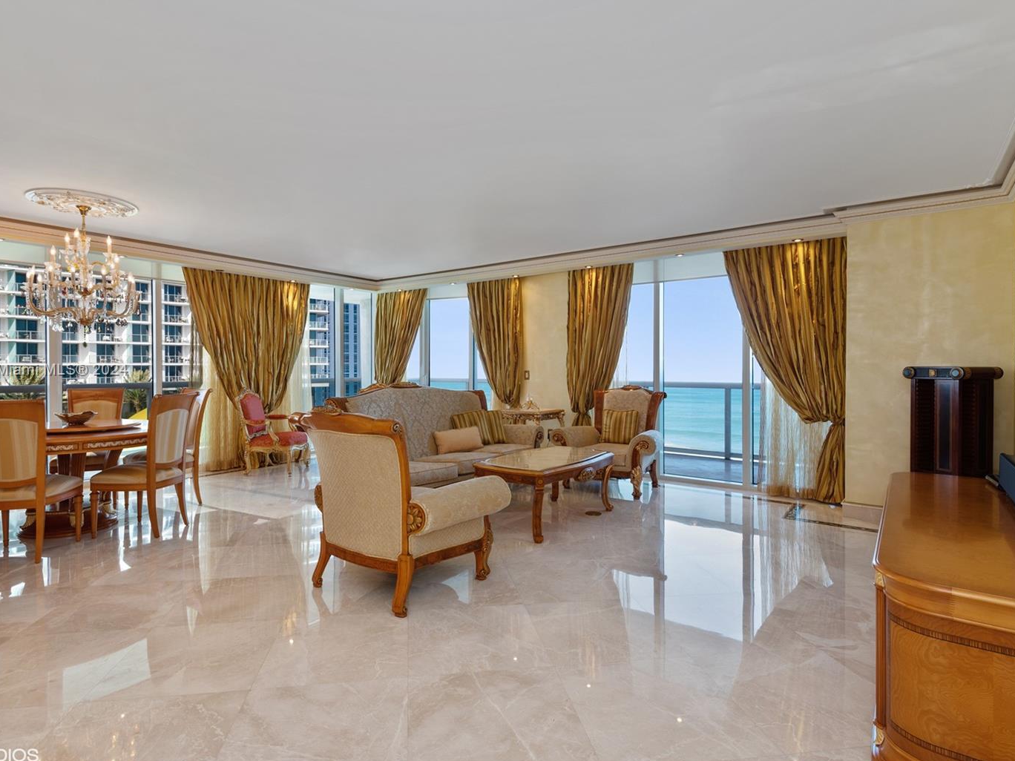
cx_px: 484
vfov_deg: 71.6
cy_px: 371
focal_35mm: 18
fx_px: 528
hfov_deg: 87.7
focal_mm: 16
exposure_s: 1/30
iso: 250
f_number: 8
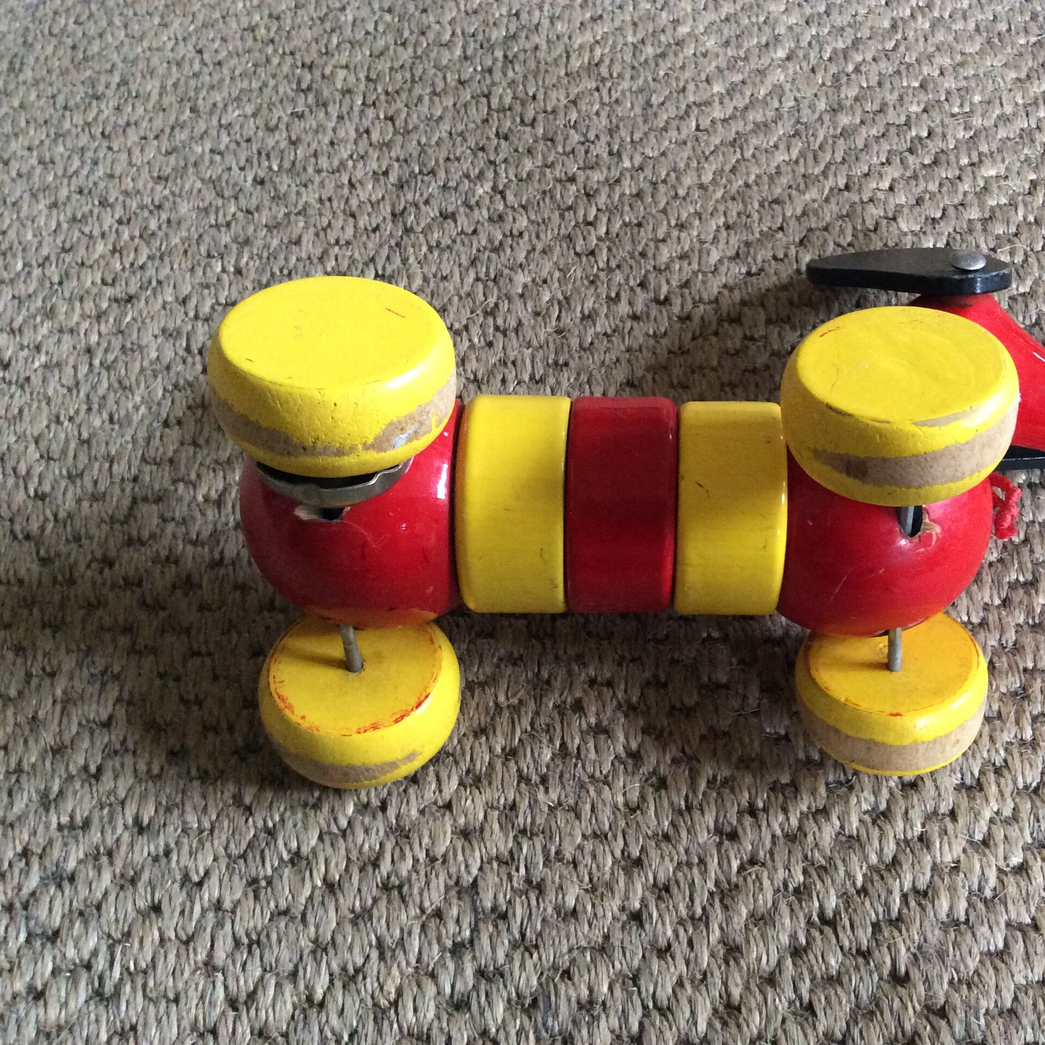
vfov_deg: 43.9
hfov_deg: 43.4
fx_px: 1298
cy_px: 522
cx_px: 665
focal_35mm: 38
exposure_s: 1/17
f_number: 2.4
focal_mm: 3.3
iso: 250
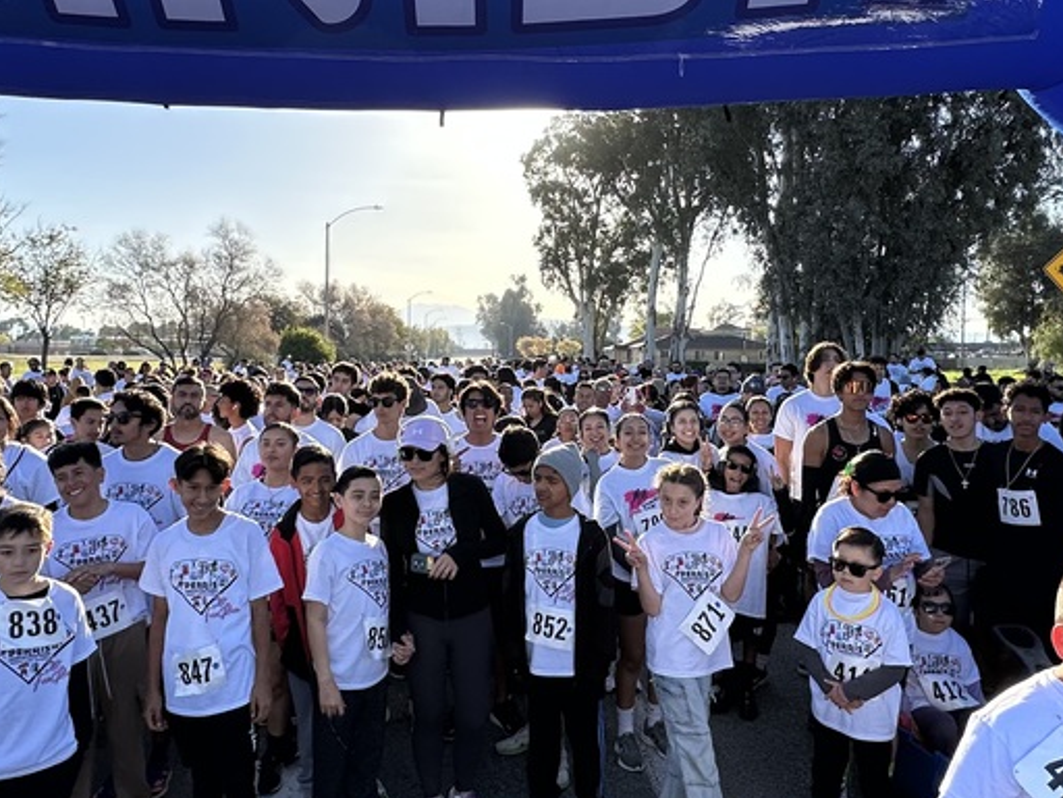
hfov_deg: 63.4
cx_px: 521
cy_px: 362
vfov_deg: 49.7
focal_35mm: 28
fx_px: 860
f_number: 2.2
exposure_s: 1/1103
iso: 40
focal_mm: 2.22
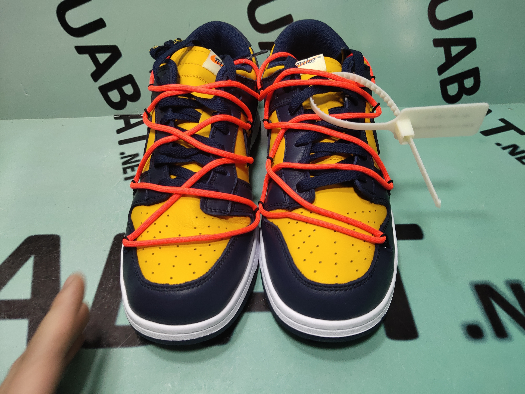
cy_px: 197
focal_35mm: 30
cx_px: 262
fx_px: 455
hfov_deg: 60.0
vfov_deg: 46.8
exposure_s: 1/100
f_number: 1.79
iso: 85
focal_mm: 4.35
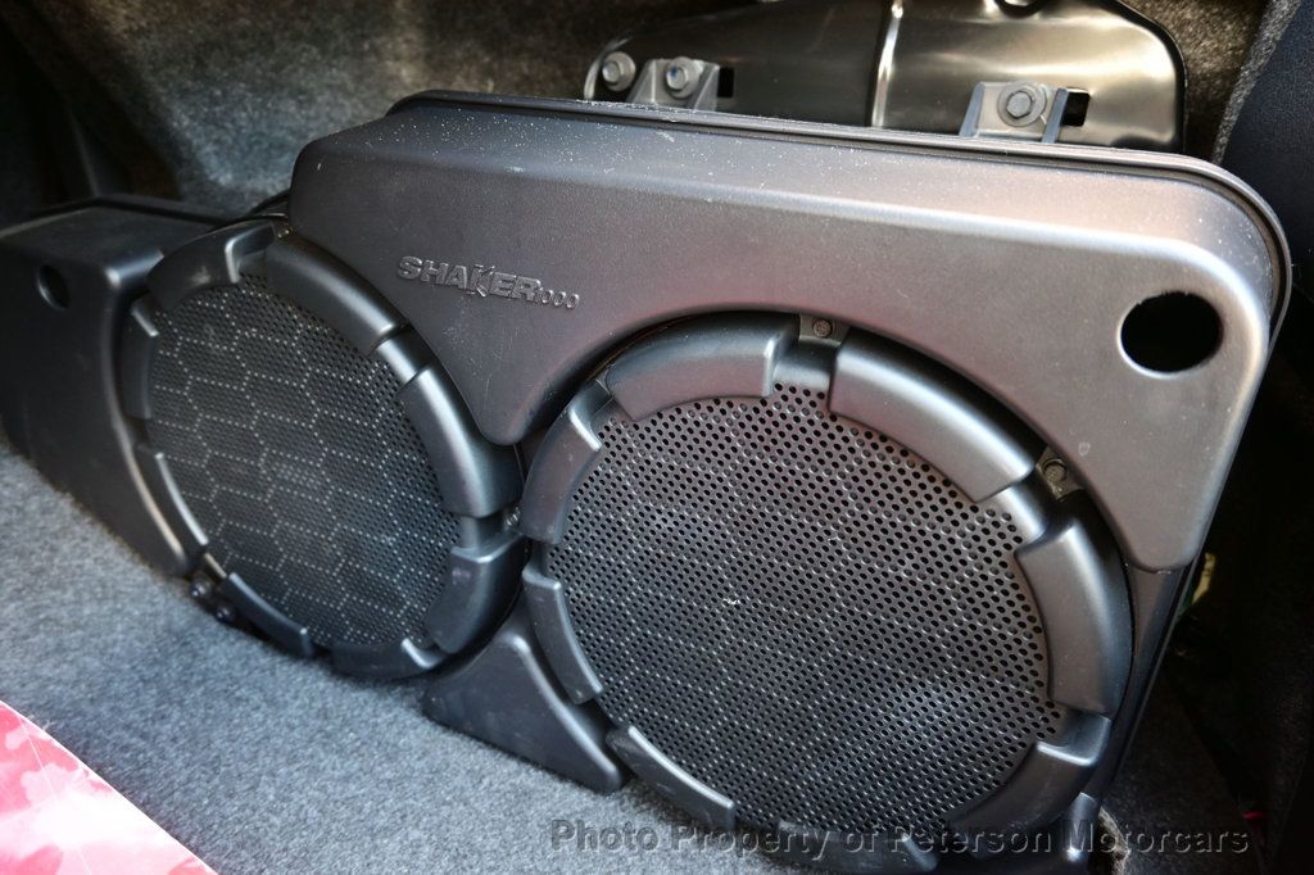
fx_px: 876
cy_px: 438
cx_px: 657
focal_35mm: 24
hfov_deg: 73.8
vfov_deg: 53.1
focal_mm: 16
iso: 400
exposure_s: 1/25
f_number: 3.5
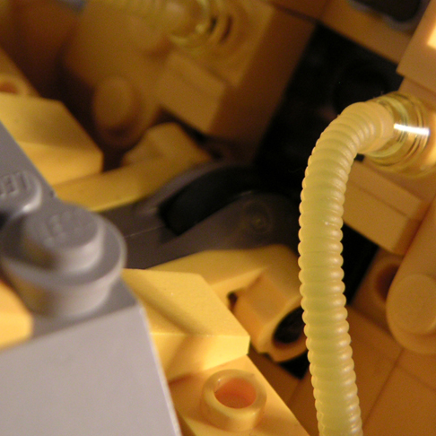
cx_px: 242
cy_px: 222
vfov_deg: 15.2
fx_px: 1639
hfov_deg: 15.2
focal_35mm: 115
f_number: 3.2
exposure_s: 1/20
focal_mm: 12.2
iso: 100
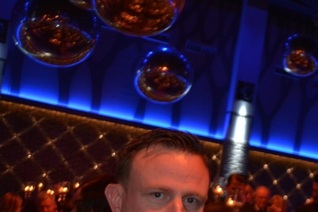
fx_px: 743
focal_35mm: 84
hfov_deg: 23.0
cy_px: 163
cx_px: 329
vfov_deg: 16.1
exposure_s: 1/60
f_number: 4
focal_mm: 25
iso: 1100
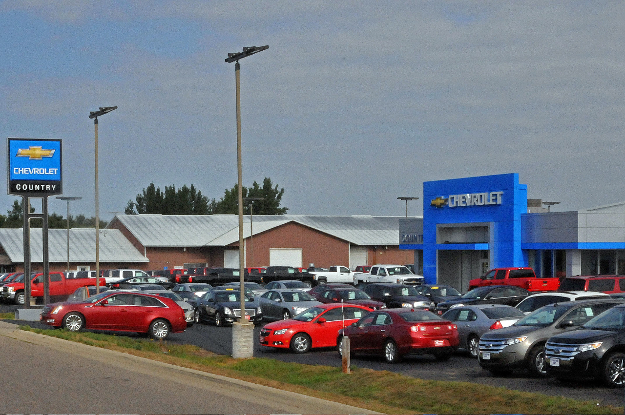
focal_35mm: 48
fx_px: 833
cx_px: 312
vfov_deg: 28.0
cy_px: 208
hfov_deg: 41.1
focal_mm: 32
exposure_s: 1/400
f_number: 22
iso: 1600
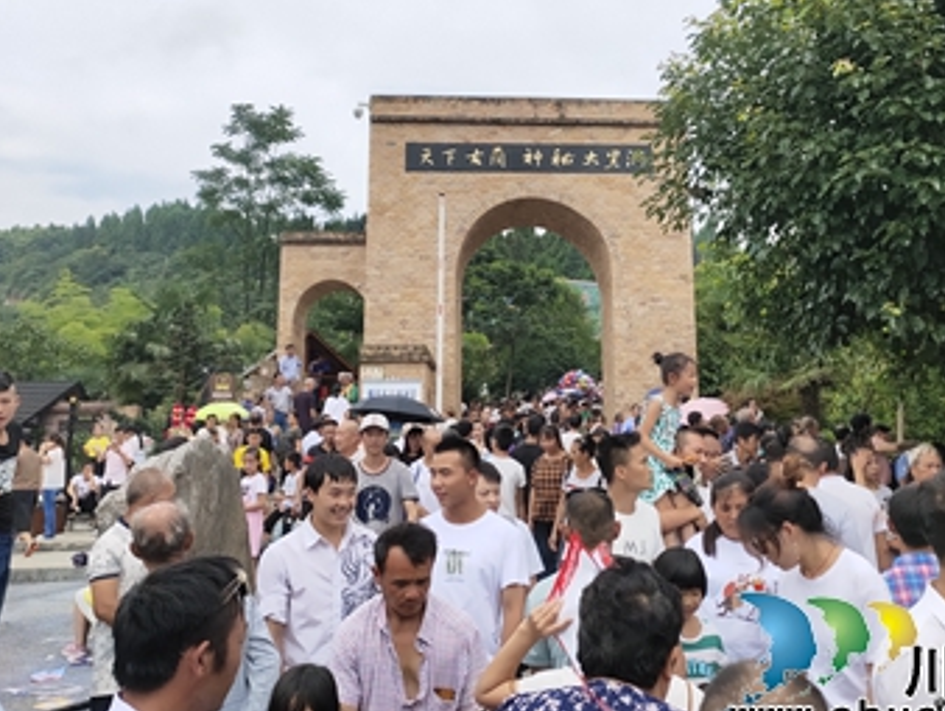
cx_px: 531
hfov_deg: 53.8
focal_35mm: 34
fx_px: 929
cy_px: 248
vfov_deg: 41.4
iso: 56
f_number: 1.79
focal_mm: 4.76
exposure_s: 1/2140
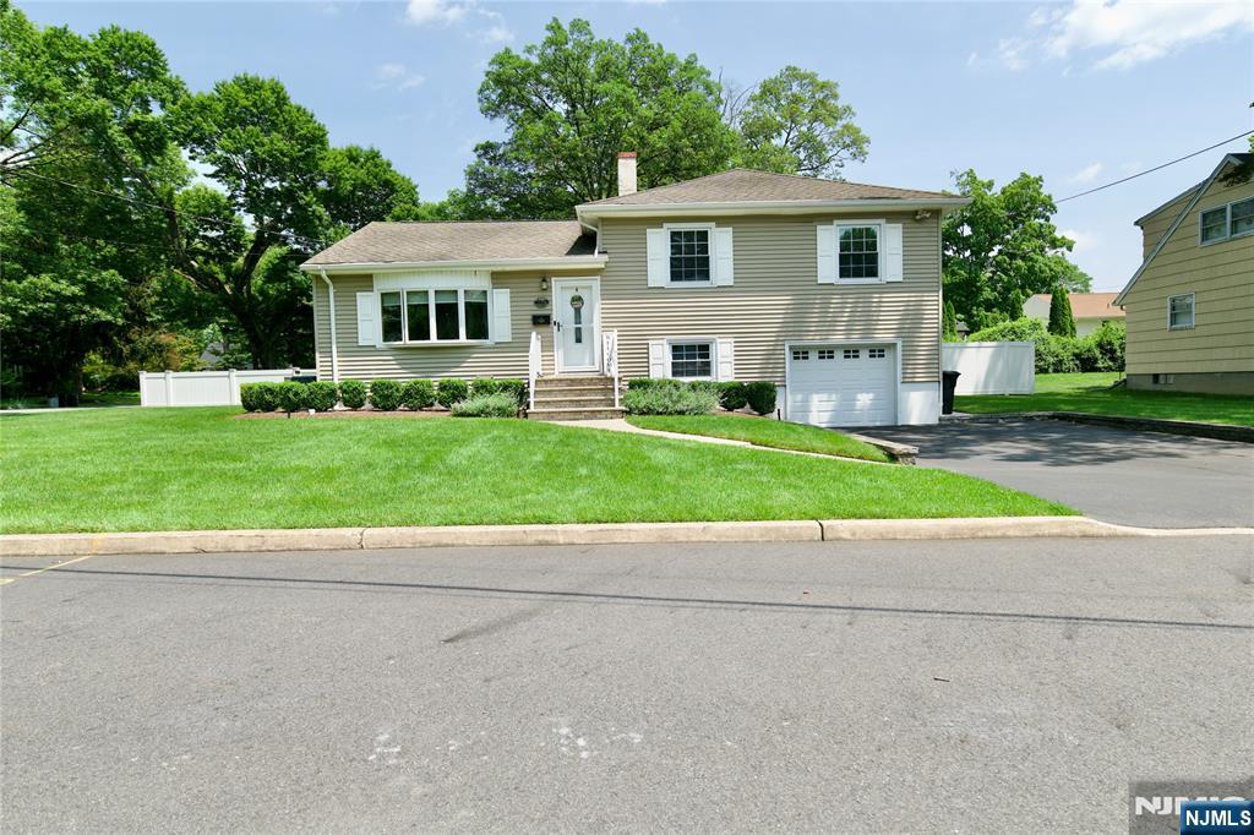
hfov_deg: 86.9
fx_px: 662
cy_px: 418
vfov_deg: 64.5
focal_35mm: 19
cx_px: 627
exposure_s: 1/125
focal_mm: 19
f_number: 5.6
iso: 100
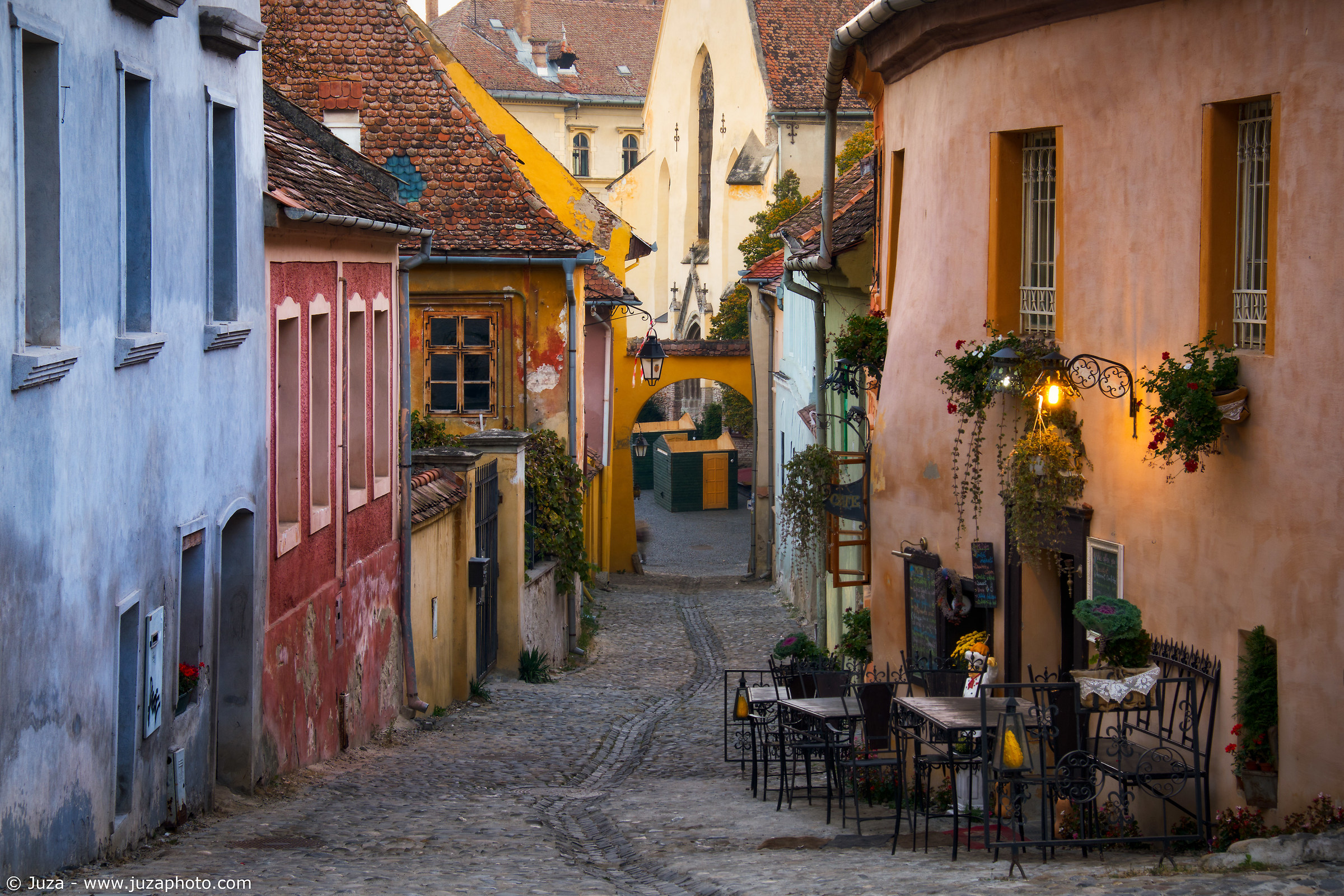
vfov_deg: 16.5
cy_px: 448
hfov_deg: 24.5
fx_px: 3098
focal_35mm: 83
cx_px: 672
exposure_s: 1/2
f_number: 11
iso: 160
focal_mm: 55
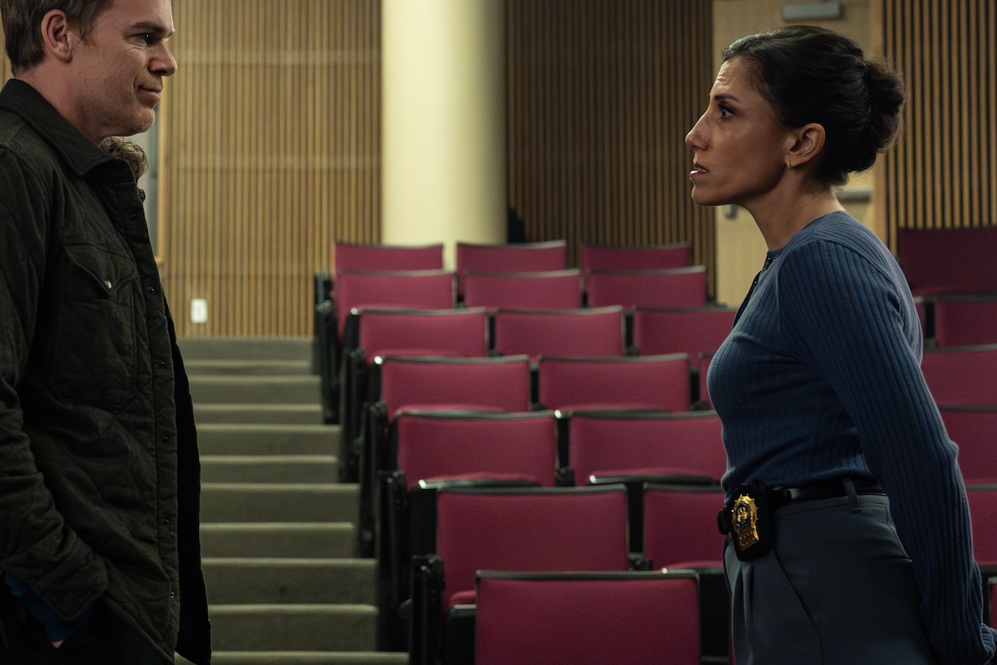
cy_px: 414
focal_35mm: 77
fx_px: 2132
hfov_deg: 26.0
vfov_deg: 17.7
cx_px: 260
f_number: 3.5
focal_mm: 50
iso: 2500
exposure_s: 1/160
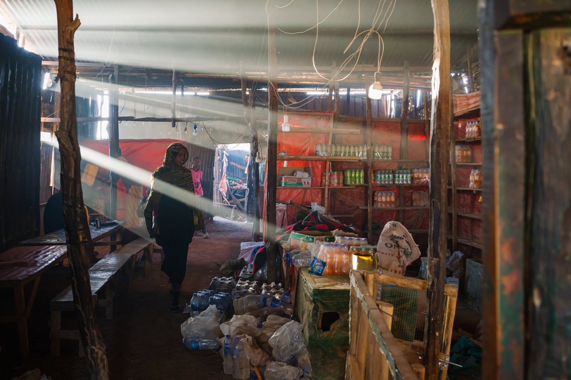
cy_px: 190
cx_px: 286
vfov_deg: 40.5
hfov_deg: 58.0
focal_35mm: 32
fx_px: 515
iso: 1600
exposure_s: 1/60
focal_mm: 32.5
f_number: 4.5
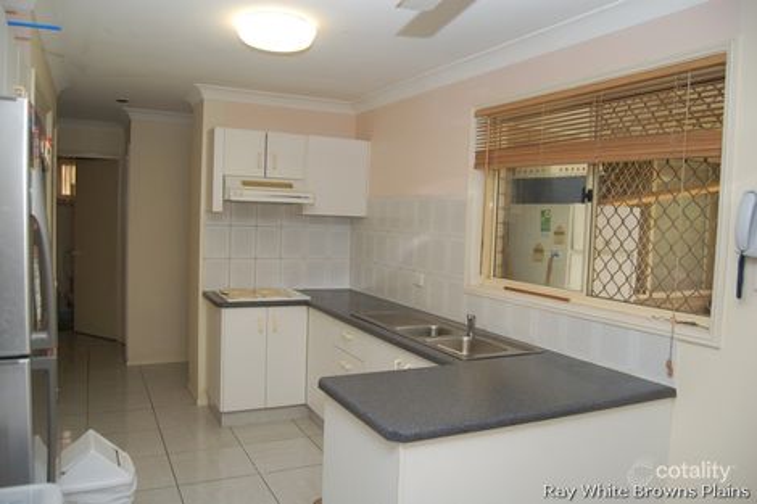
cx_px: 378
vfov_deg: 47.9
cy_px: 252
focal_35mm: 27
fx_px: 568
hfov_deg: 67.4
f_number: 4
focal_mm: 18
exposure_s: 1/60
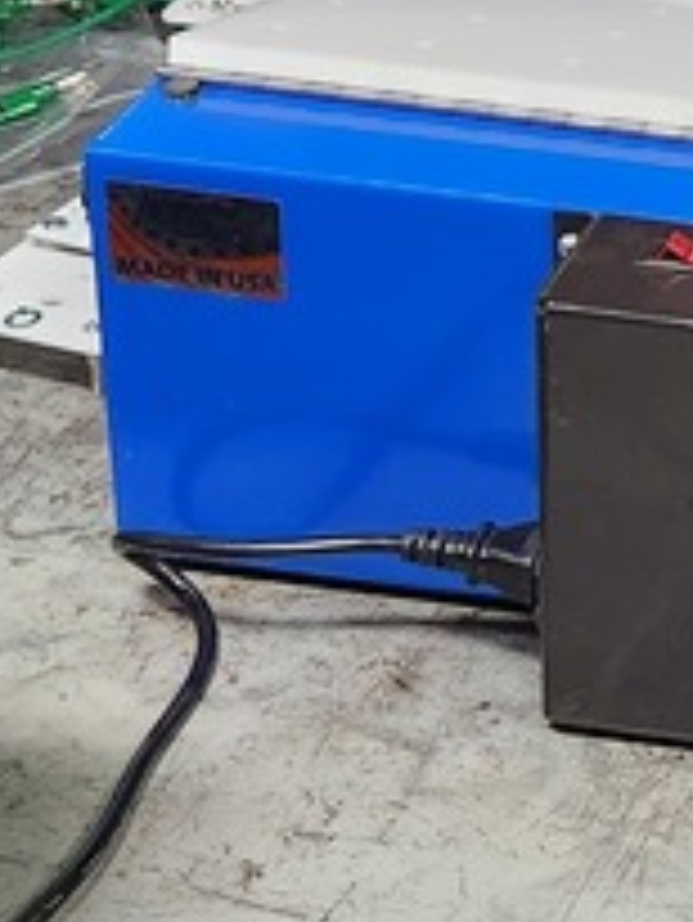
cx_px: 1314
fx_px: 3066
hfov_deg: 11.7
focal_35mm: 115
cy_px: -40
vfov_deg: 16.7
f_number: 1.8
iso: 800
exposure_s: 1/120
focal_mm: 5.4
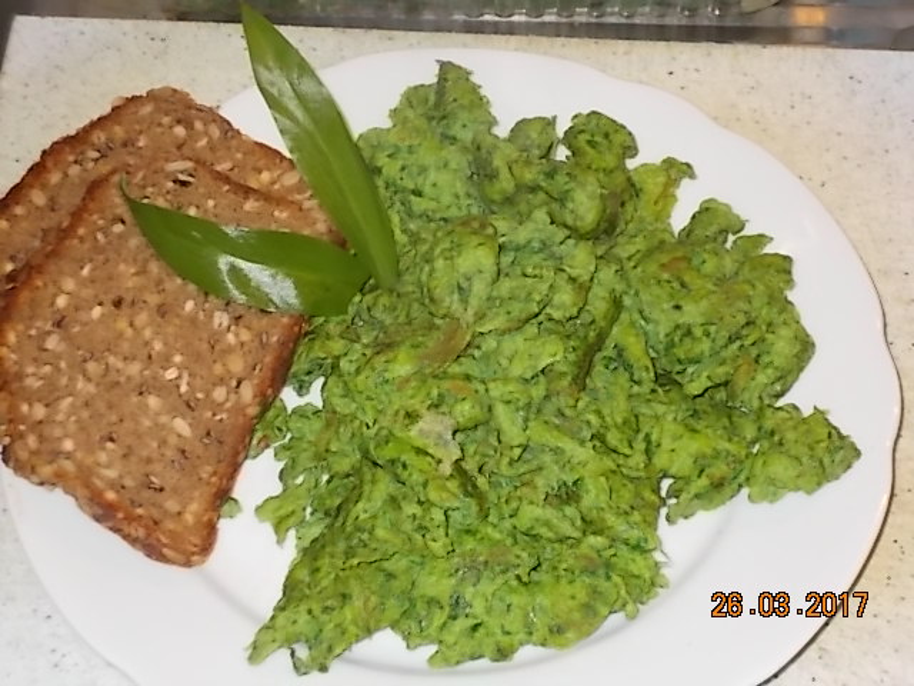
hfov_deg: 19.8
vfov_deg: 14.9
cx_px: 457
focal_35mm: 99
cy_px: 343
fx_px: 2614
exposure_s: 1/60
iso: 200
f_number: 5.5
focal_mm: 17.6
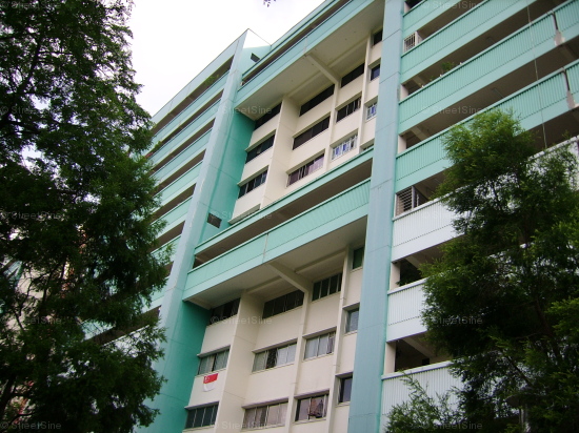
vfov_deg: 40.7
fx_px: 585
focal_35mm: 35
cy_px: 216
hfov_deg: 52.6
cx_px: 290
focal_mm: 5.95
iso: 50
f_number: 2.8
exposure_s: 1/545
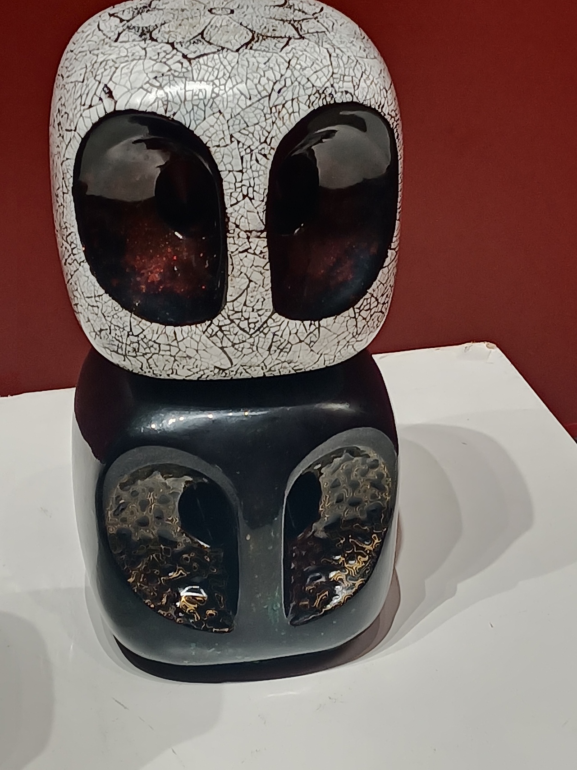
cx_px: 288
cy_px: 385
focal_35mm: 87
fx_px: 1934
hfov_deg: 17.0
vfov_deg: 22.5
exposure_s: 1/33.3
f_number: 1.8
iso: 137
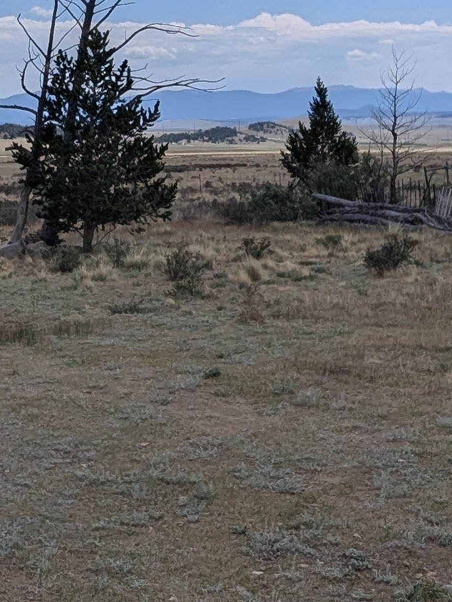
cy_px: 68
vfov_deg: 27.6
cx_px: 122
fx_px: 1184
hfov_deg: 21.5
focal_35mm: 68
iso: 48
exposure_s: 1/3322
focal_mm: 2.35
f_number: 2.2
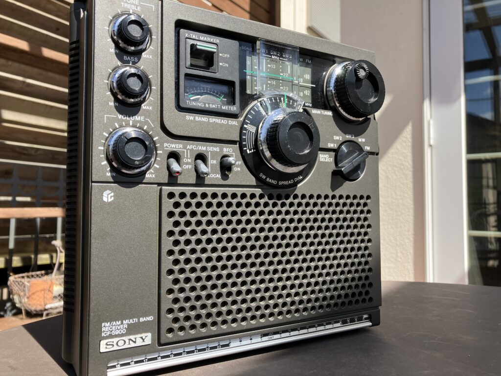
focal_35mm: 28
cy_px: 188
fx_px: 405
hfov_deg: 63.4
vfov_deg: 49.7
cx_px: 250
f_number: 1.8
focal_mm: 3.99
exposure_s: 1/838
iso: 32
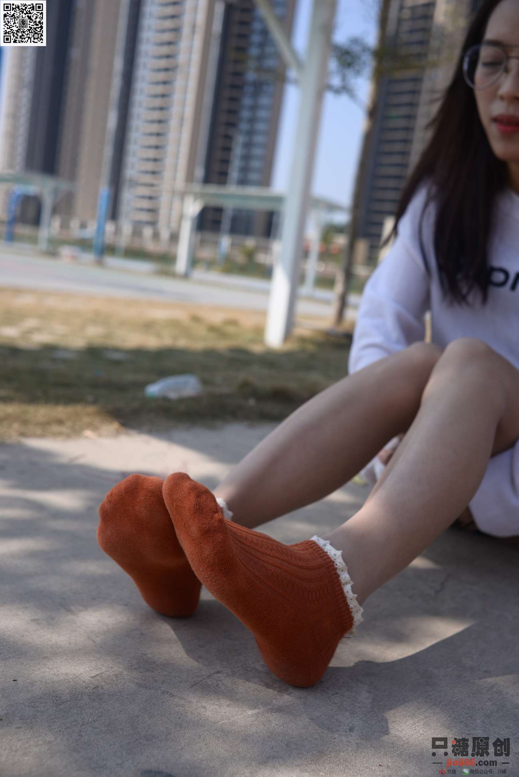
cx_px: 260
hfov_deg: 37.9
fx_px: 756
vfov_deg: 54.4
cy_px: 388
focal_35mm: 35
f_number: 5.6
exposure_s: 1/1000
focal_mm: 35
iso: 160
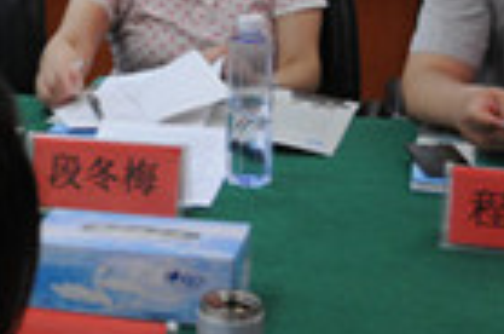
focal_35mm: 115
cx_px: -112
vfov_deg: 11.8
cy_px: 25
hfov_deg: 17.0
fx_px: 1606
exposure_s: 1/30
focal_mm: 22
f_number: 3.8
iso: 400
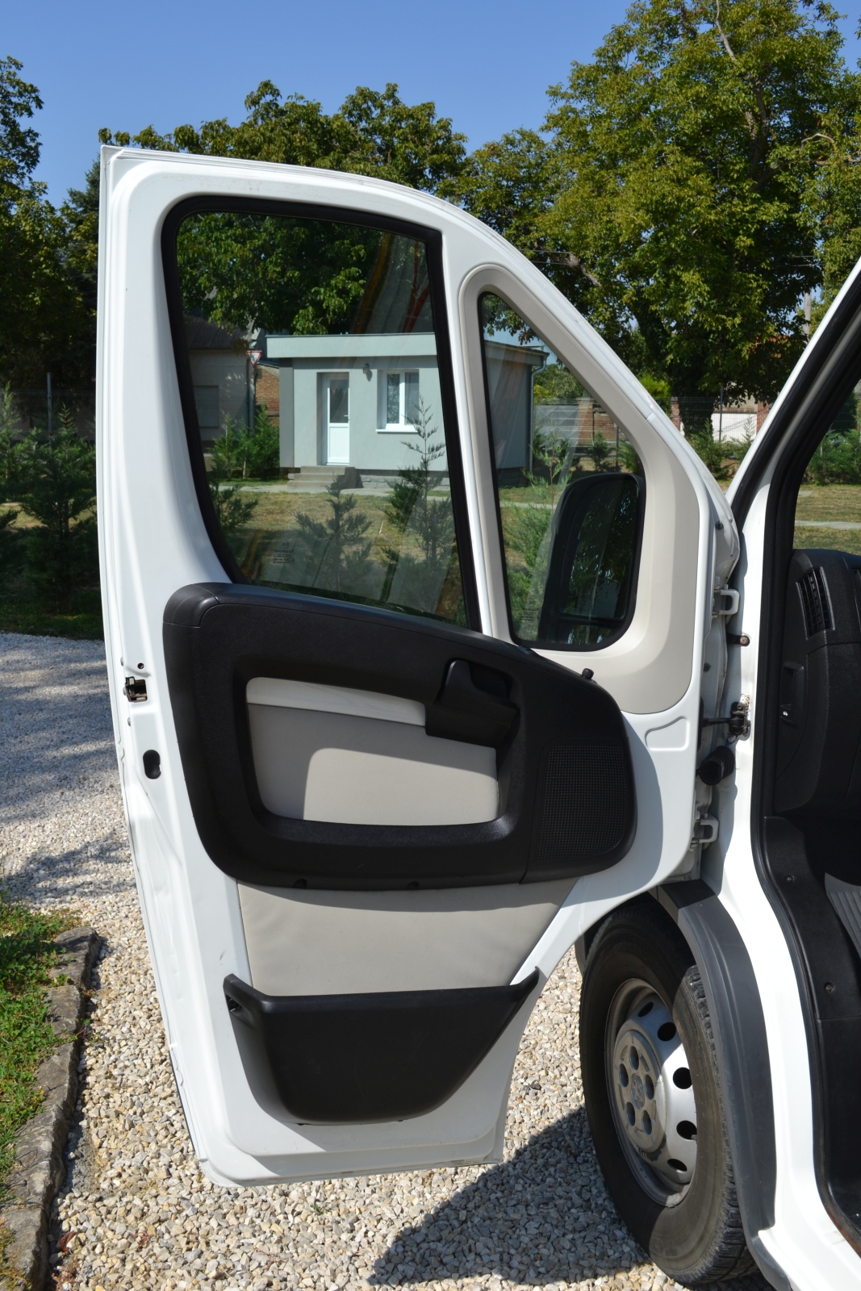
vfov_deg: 53.1
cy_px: 646
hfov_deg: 36.9
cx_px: 430
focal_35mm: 36
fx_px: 1291
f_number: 8
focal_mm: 24
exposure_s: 1/250
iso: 100
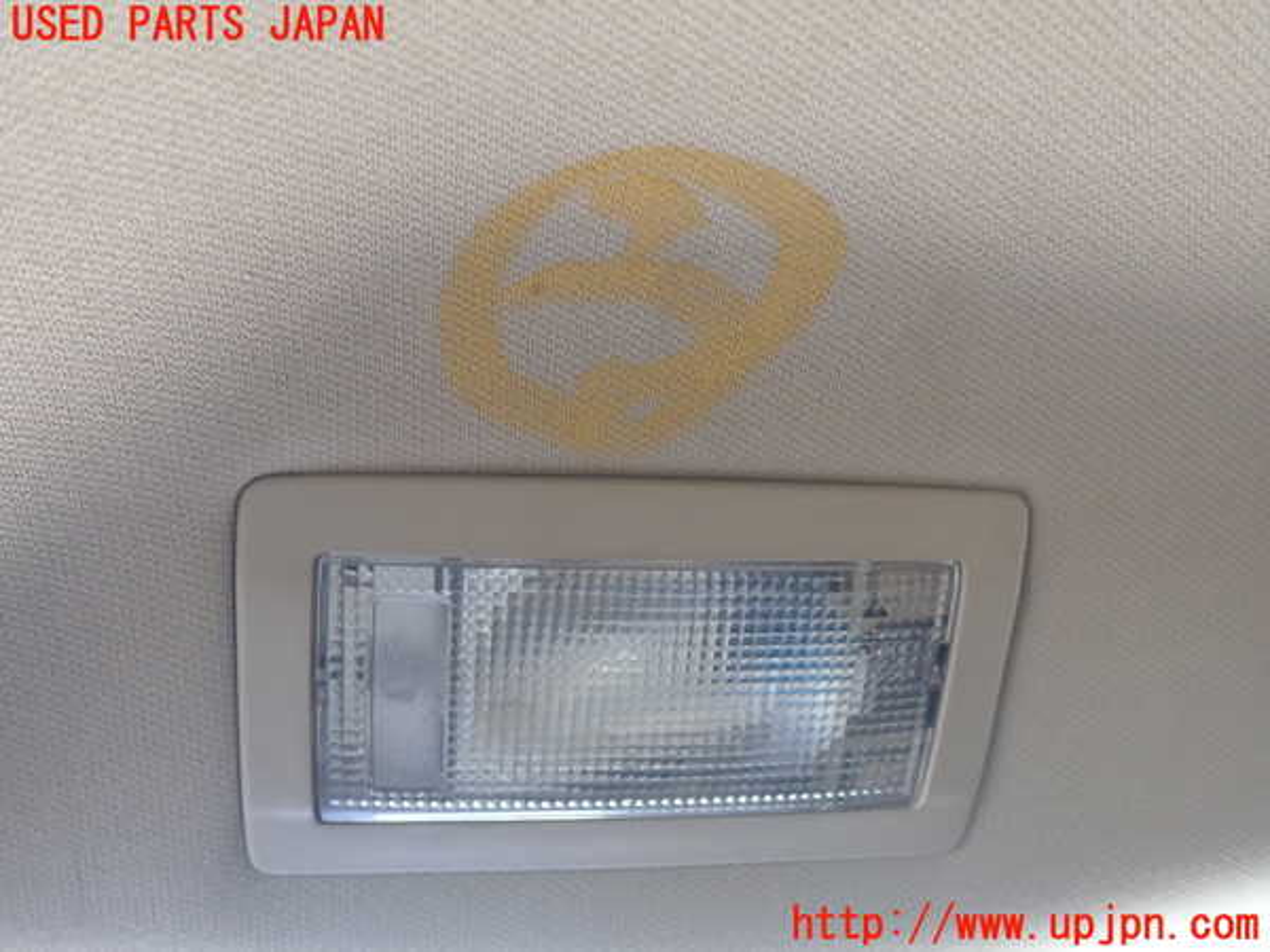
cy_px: 476
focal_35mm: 32
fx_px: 1174
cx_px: 635
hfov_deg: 56.8
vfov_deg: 44.2
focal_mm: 5.79
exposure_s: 1/30
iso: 320
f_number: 2.4
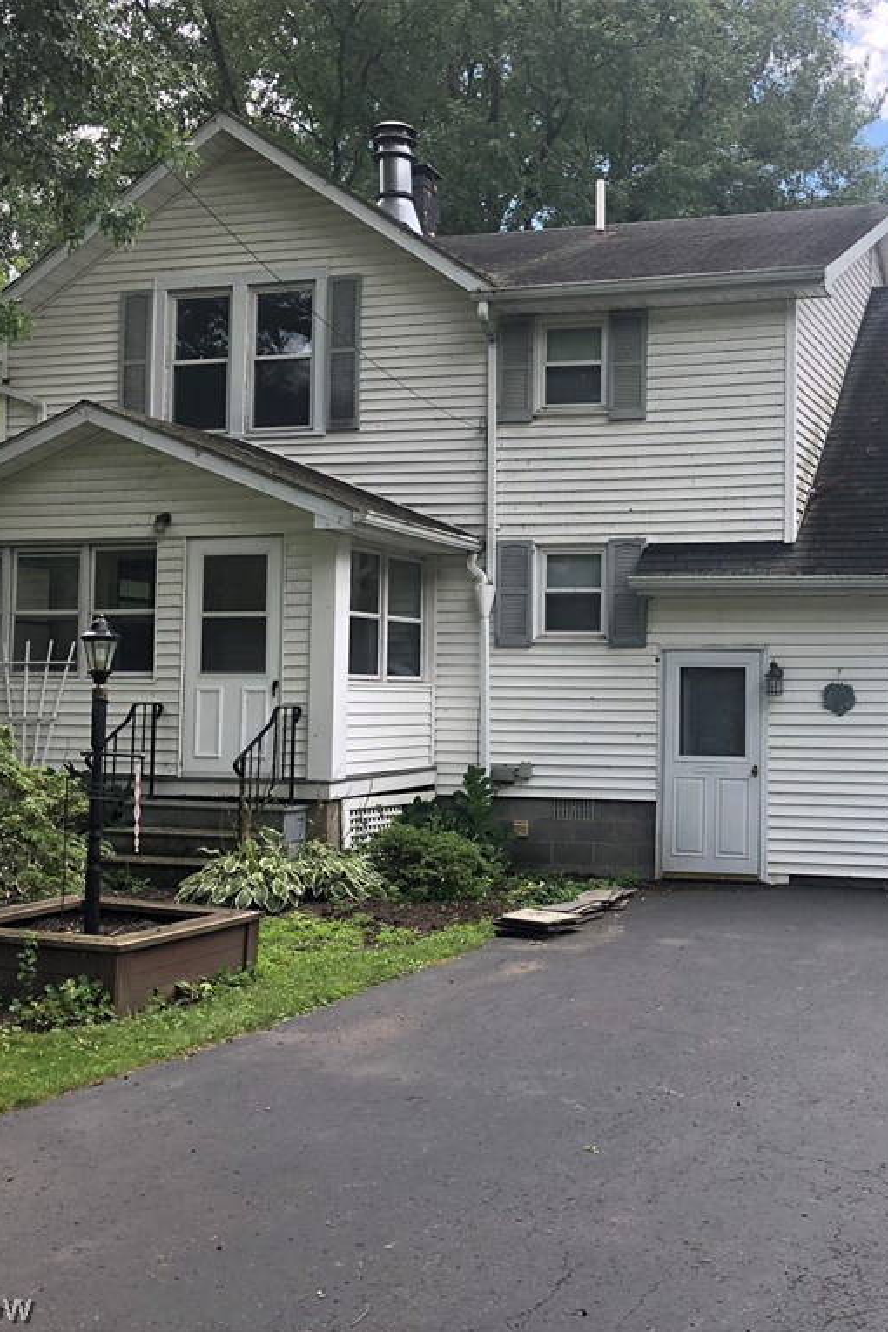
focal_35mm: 39
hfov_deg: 33.0
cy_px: 667
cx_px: 743
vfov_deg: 49.6
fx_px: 1443
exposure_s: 1/475
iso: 20
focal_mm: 3.99
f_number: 1.8
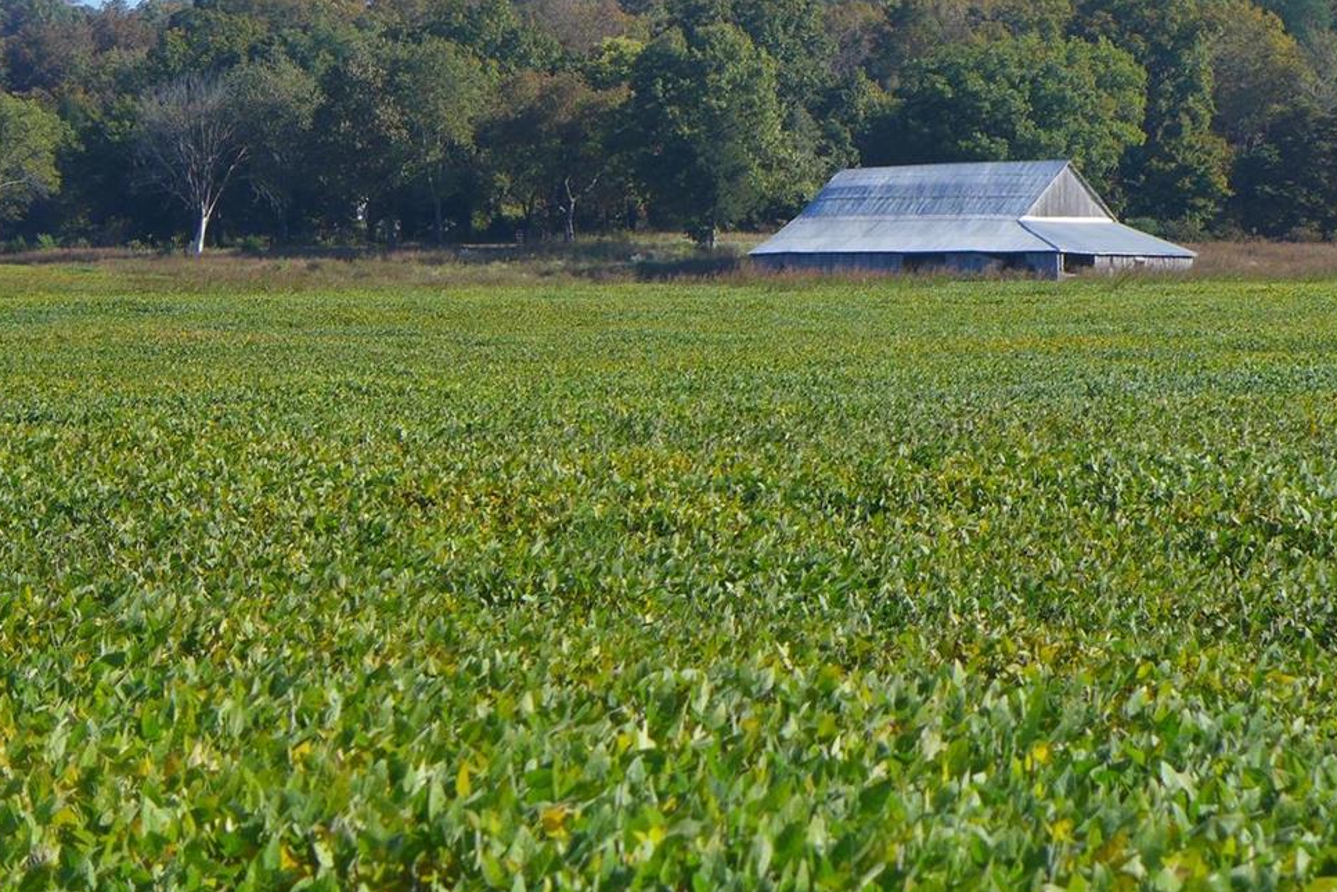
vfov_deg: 9.2
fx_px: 5533
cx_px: 912
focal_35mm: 149
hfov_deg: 13.8
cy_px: 249
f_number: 2.8
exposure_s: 1/1000
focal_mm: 17.7
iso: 80
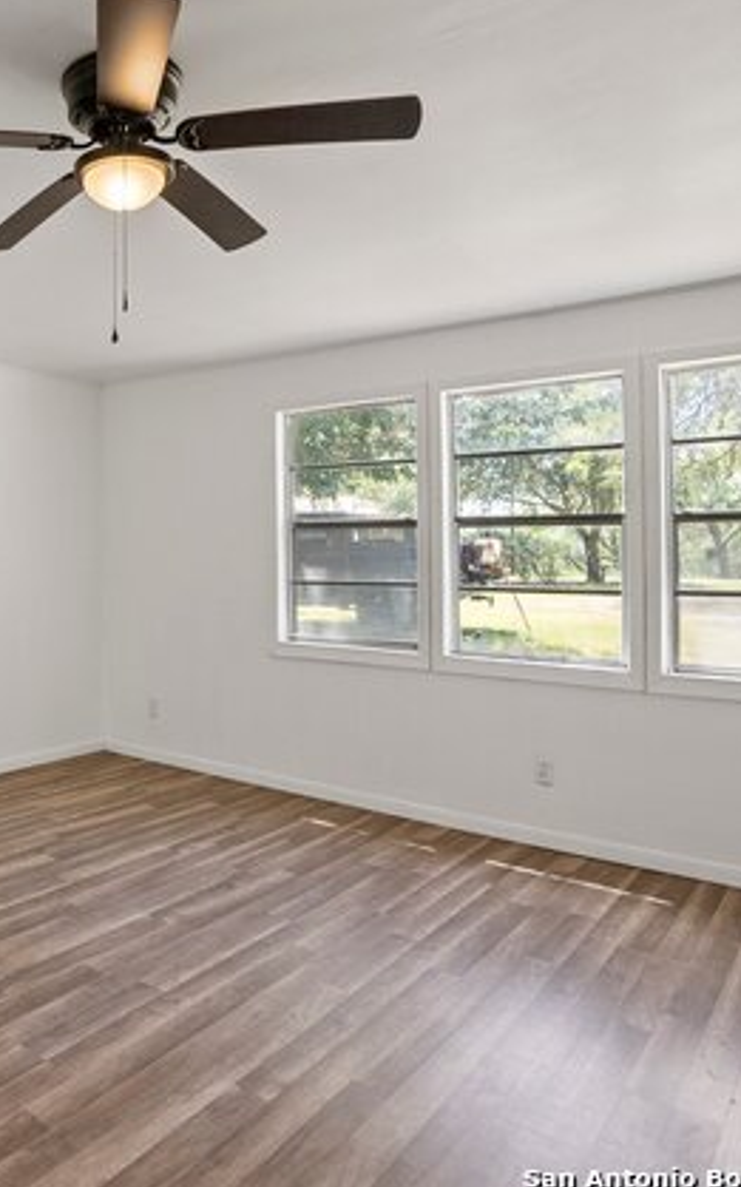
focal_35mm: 25
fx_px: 808
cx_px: 77
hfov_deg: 44.8
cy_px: 589
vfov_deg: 72.6
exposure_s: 1/40
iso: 640
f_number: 9
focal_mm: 16
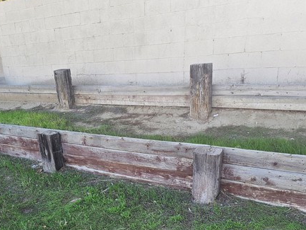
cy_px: 164
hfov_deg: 53.4
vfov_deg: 40.9
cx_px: 116
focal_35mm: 34
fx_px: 301
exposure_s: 1/120
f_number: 1.7
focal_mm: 6.3
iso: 12
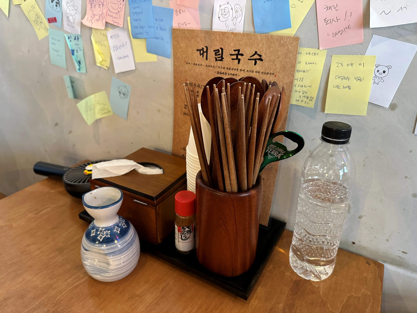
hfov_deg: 71.6
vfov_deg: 56.8
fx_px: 289
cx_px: 208
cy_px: 156
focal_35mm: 24
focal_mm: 6.86
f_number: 1.78
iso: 400
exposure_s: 1/60
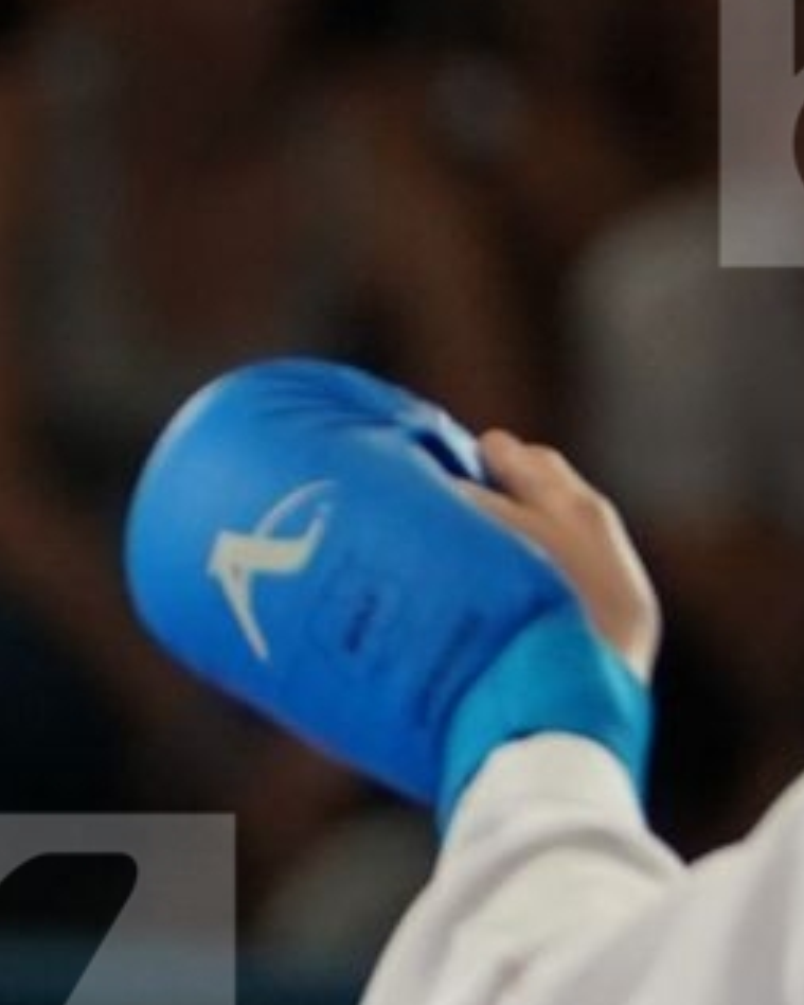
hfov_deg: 1.1
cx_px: -1138
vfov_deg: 1.4
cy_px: 1104
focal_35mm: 1367
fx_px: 40641
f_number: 2.8
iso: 1000
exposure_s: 1/1000
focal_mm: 171
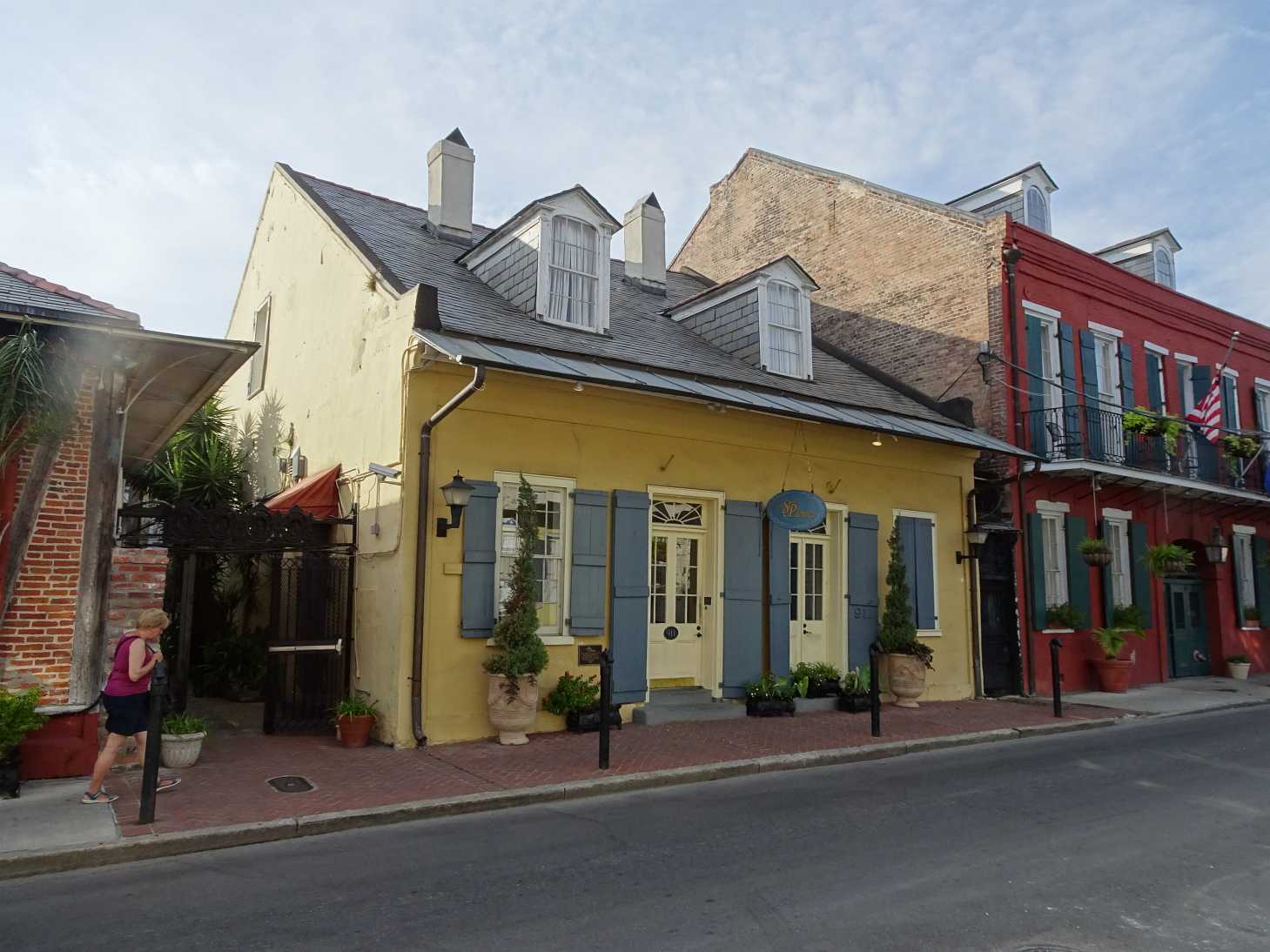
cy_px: 476
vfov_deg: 56.8
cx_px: 635
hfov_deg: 71.6
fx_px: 880
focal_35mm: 24
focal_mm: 4.1
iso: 80
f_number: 3.5
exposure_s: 1/400
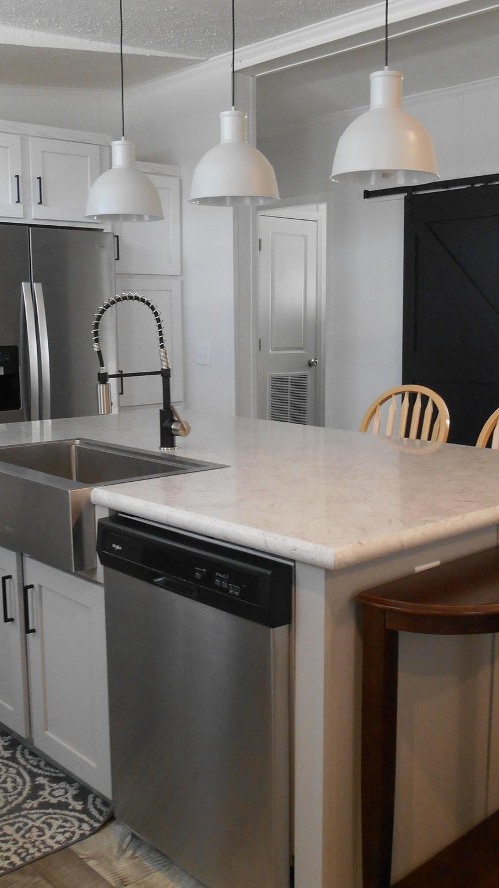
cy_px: 446
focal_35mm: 38
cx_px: 268
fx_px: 894
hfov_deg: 31.2
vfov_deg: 52.8
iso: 280
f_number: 3.4
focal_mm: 4.7
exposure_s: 1/30
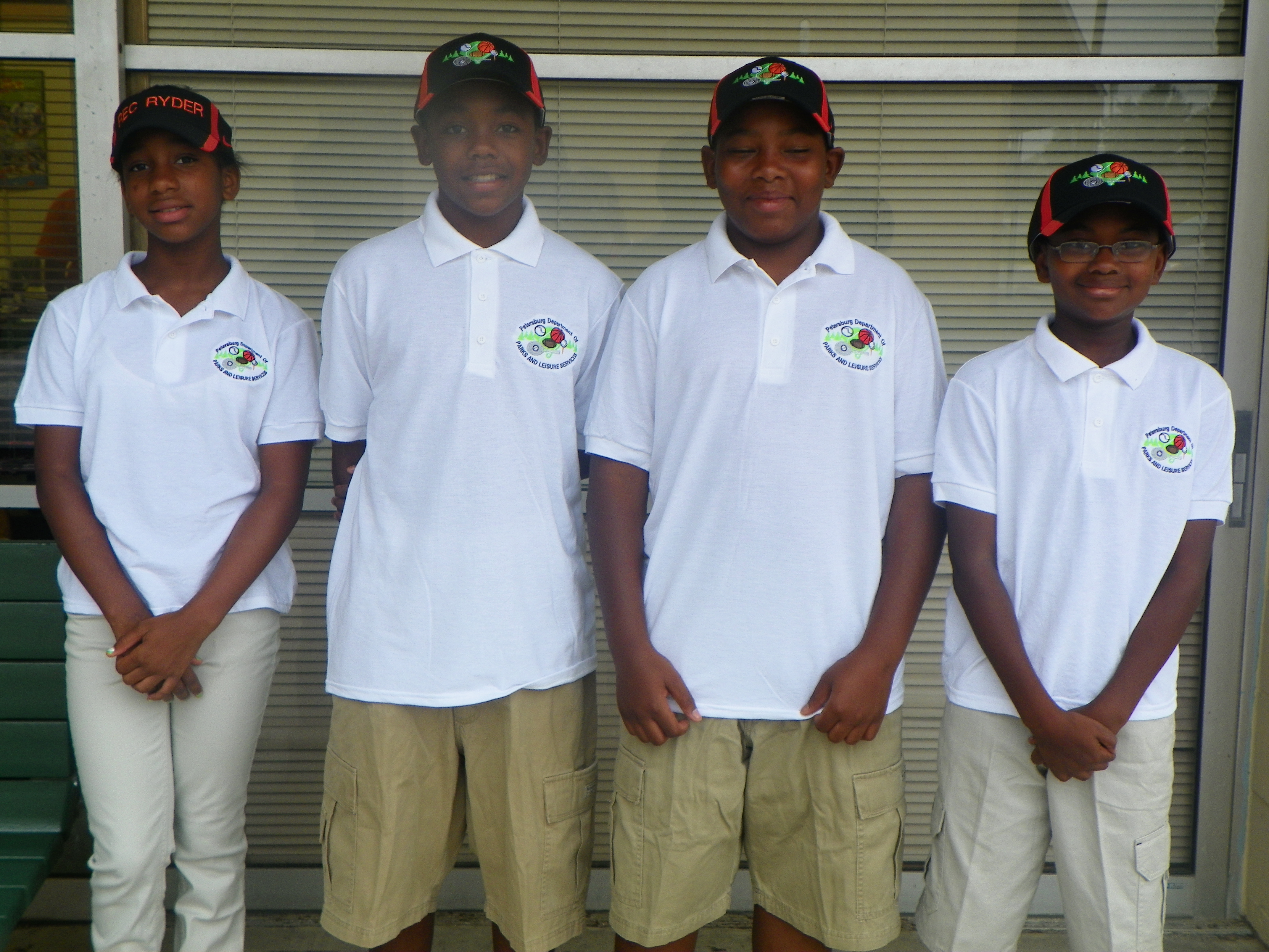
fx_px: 1833
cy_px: 476
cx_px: 634
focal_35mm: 50
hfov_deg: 38.2
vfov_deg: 29.1
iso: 64
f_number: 3.5
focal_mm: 8.9
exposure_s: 1/100
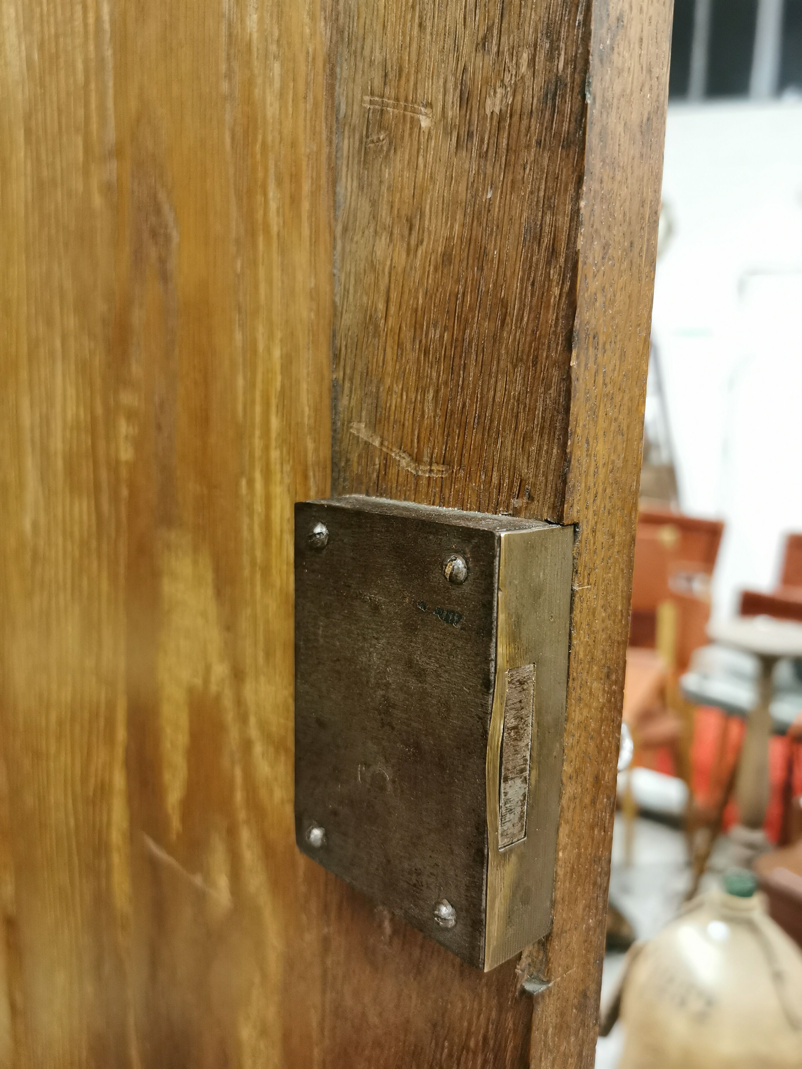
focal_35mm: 28
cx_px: 401
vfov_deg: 63.4
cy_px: 534
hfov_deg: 49.7
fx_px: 865
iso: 500
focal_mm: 5.56
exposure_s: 1/33.3
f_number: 1.6
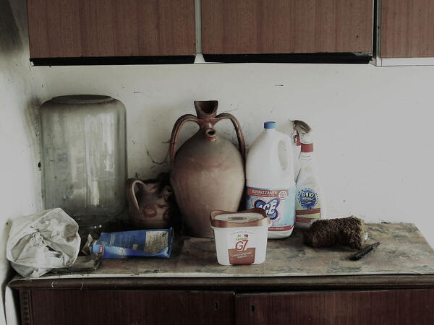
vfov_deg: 22.6
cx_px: 217
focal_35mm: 65
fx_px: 815
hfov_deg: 29.8
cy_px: 162
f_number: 3.8
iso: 100
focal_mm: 10.7
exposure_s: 1/80
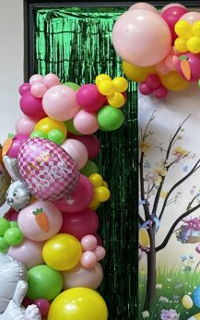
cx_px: 289
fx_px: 654
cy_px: 144
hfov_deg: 16.1
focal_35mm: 75
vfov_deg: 27.5
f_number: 1.78
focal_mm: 6.86
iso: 64
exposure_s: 1/100
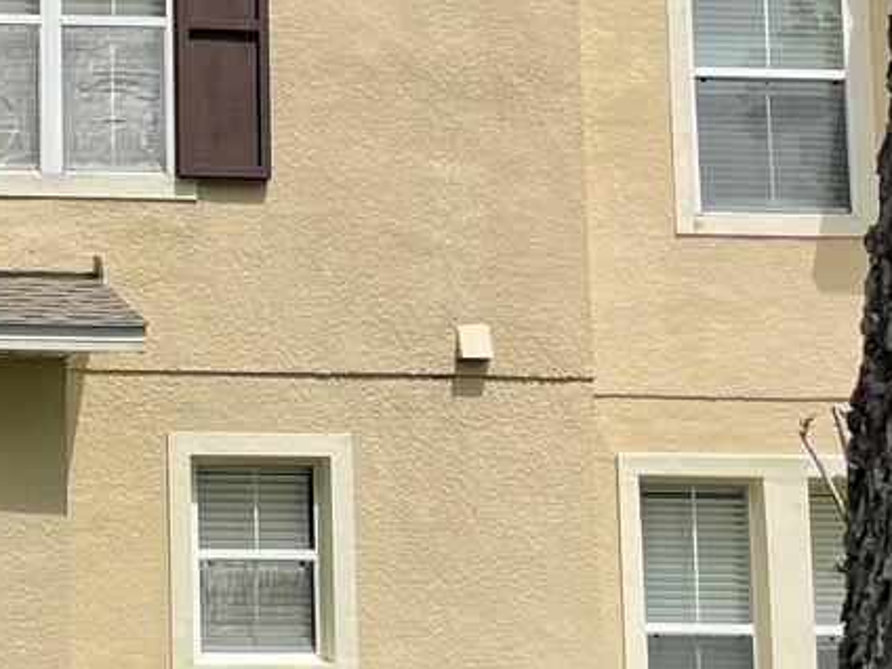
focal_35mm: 98
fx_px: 2525
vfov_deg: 15.1
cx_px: -160
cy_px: 351
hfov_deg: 19.0
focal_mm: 4.2
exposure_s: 1/3509
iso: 32
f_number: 1.6
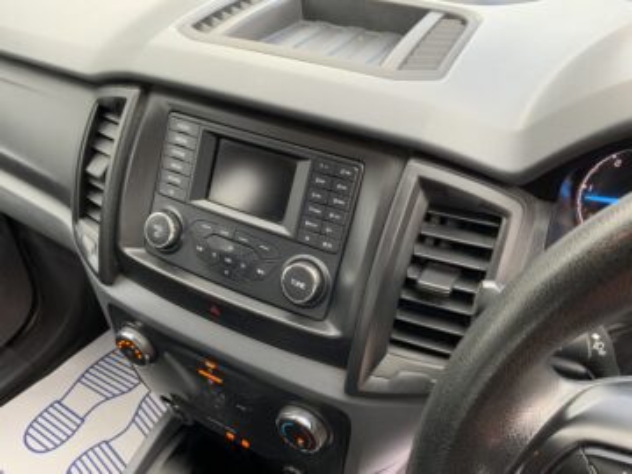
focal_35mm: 29
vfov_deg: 48.2
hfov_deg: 61.7
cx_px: 316
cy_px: 237
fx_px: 529
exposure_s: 1/113
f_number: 1.8
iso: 64
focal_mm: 3
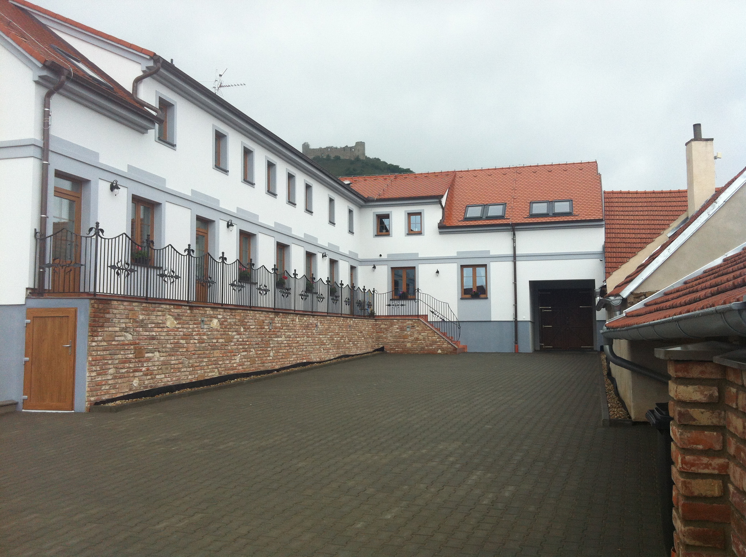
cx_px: 373
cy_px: 278
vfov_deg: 40.6
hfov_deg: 52.7
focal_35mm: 35
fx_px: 753
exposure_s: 1/361
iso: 80
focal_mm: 3.85
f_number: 2.8
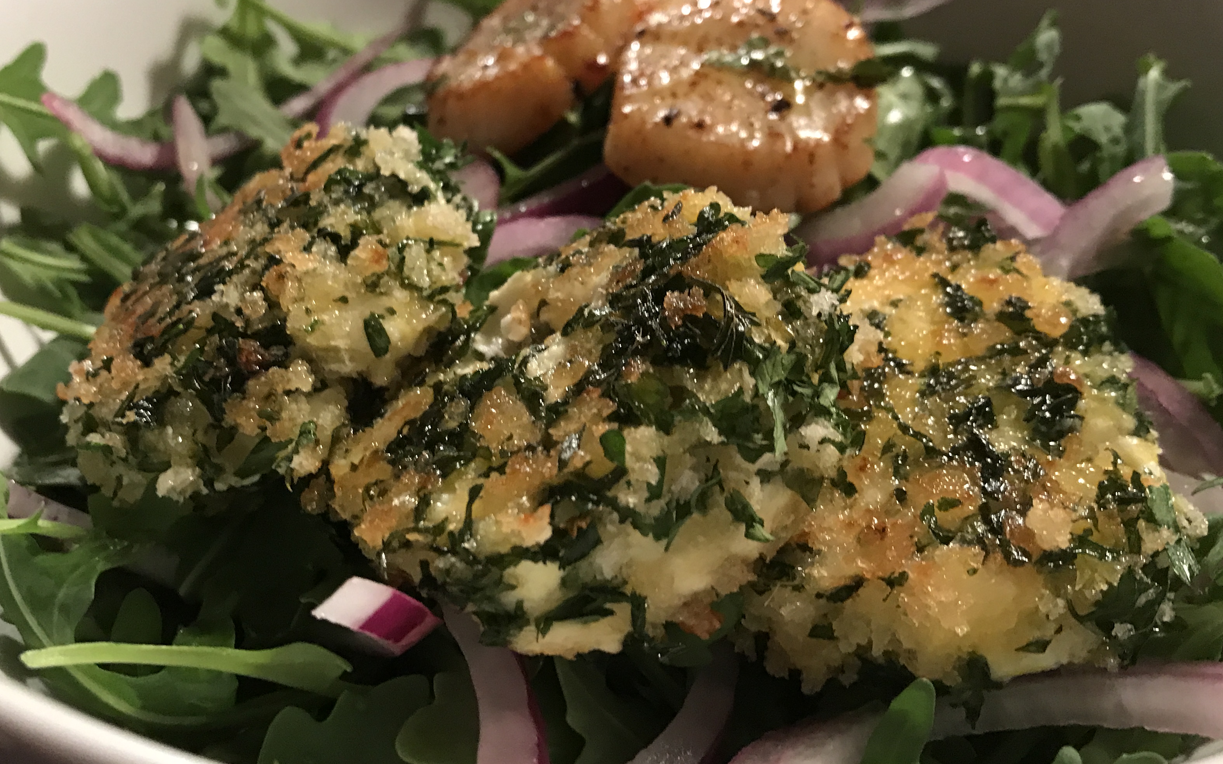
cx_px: 590
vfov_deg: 33.3
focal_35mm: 38
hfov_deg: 51.5
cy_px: 255
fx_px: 1267
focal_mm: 3.99
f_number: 1.8
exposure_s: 1/13
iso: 100
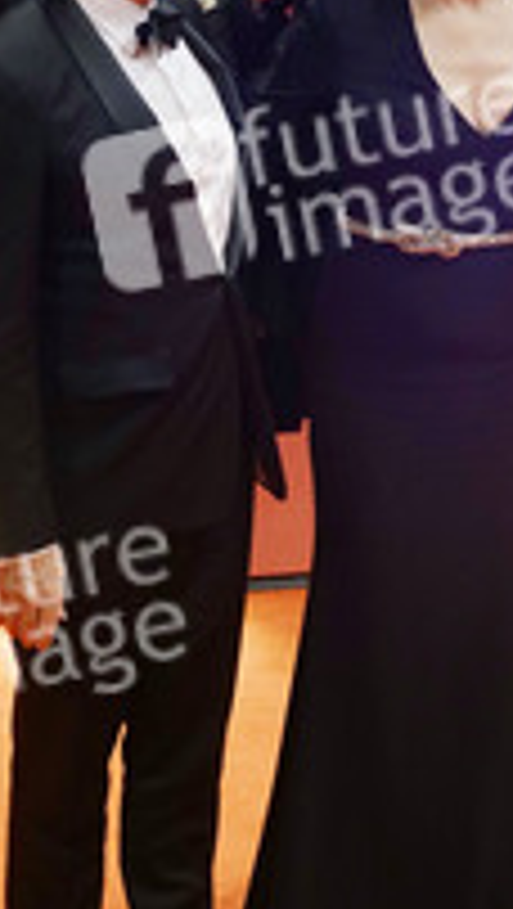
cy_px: 410
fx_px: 2702
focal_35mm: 112
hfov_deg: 10.8
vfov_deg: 19.1
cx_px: 446
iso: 2000
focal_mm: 54
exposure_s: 1/200
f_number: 5.6
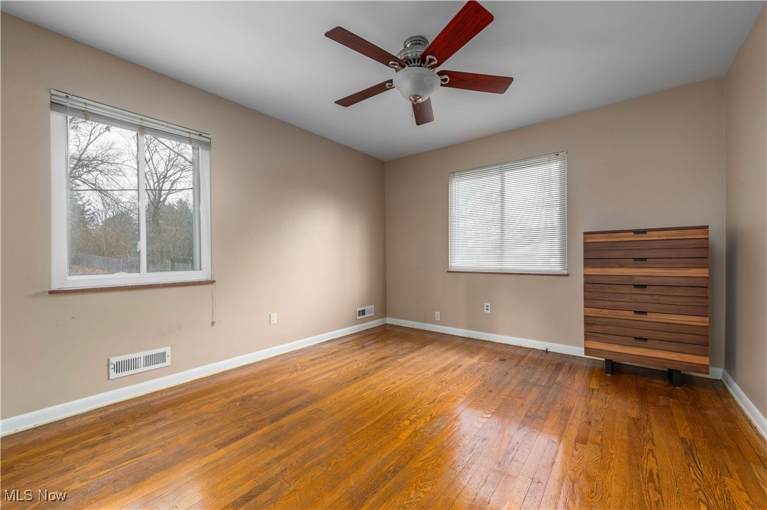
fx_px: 298
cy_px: 255
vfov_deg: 81.1
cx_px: 384
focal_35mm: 14
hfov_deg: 104.3
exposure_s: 1/60
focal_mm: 14
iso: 200
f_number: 8
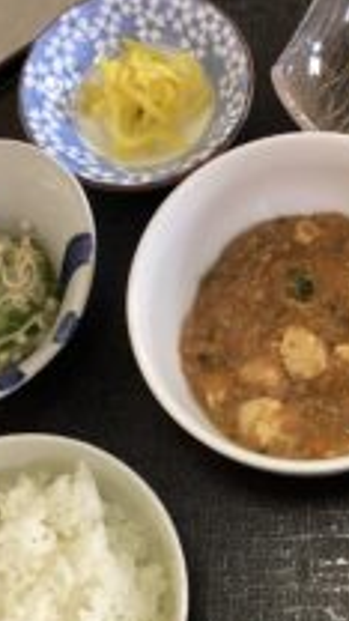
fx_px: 1004
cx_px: 282
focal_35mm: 61
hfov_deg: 19.5
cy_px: 366
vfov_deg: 34.3
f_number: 2.4
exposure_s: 1/40
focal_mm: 3.3
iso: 250
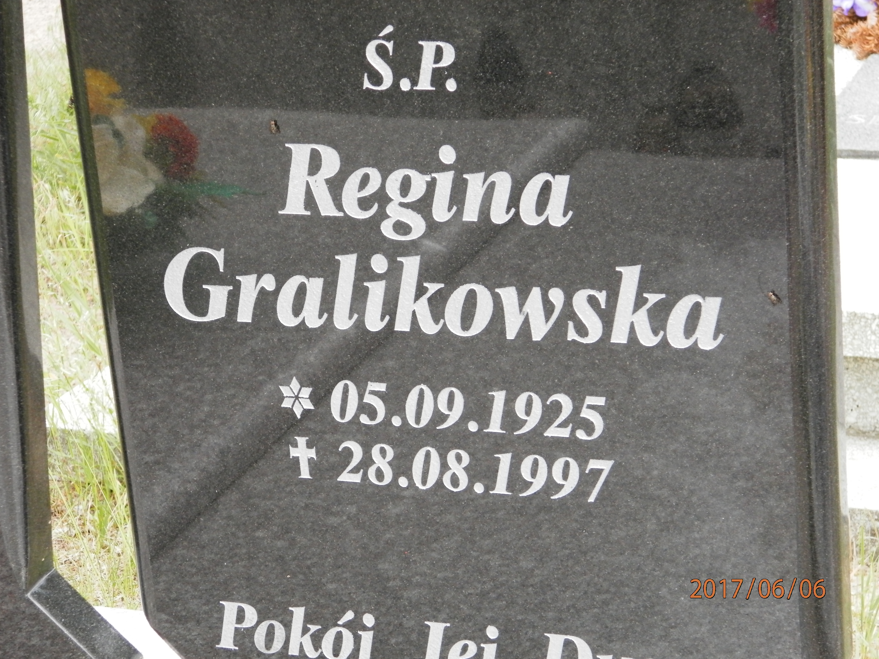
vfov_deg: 14.0
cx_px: 440
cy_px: 330
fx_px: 2692
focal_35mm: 106
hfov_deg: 18.5
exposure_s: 1/100
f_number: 4.5
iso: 200
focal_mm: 19
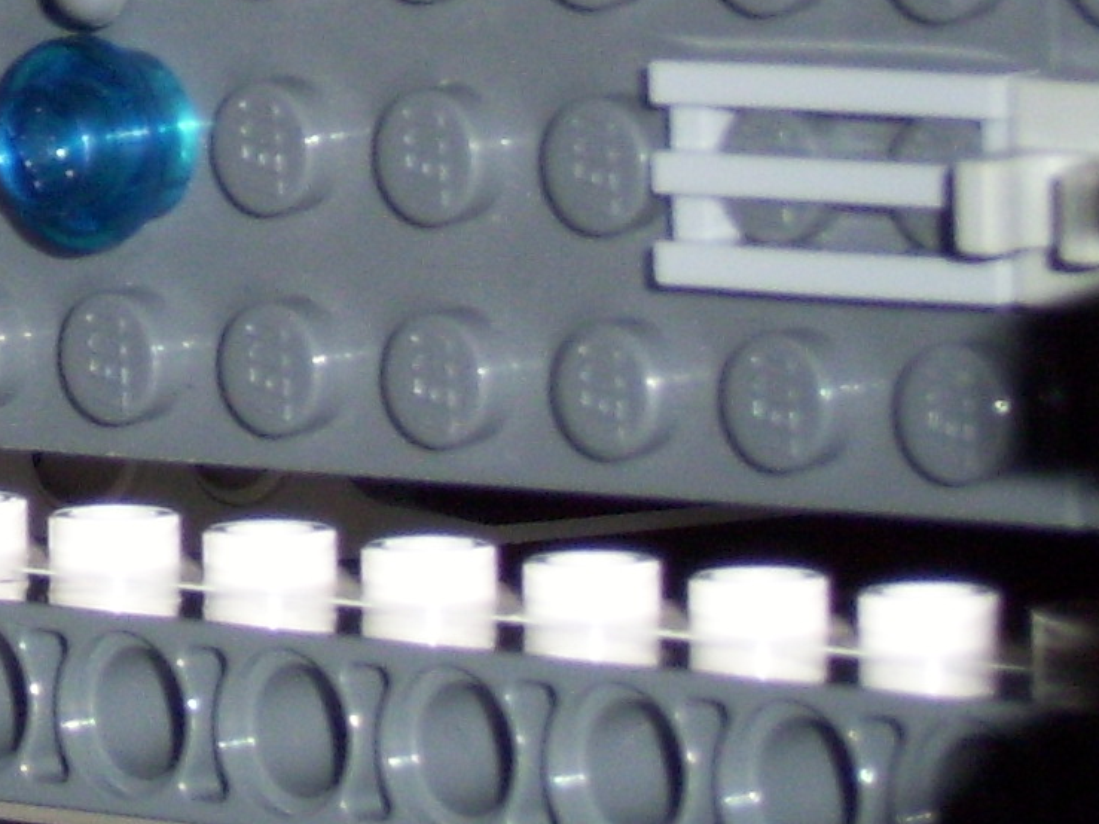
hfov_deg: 4.3
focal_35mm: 455
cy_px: -336
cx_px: -889
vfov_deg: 3.3
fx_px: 14443
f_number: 5.6
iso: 80
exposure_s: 1/60
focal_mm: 17.1
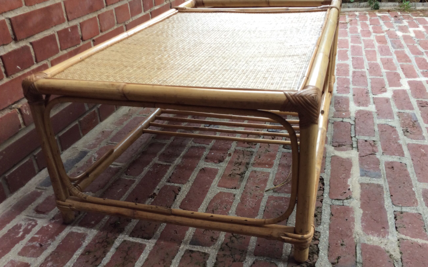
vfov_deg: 37.3
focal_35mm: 34
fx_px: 397
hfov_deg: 56.7
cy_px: 141
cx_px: 214
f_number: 2.4
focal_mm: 3.3
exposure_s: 1/109
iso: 32
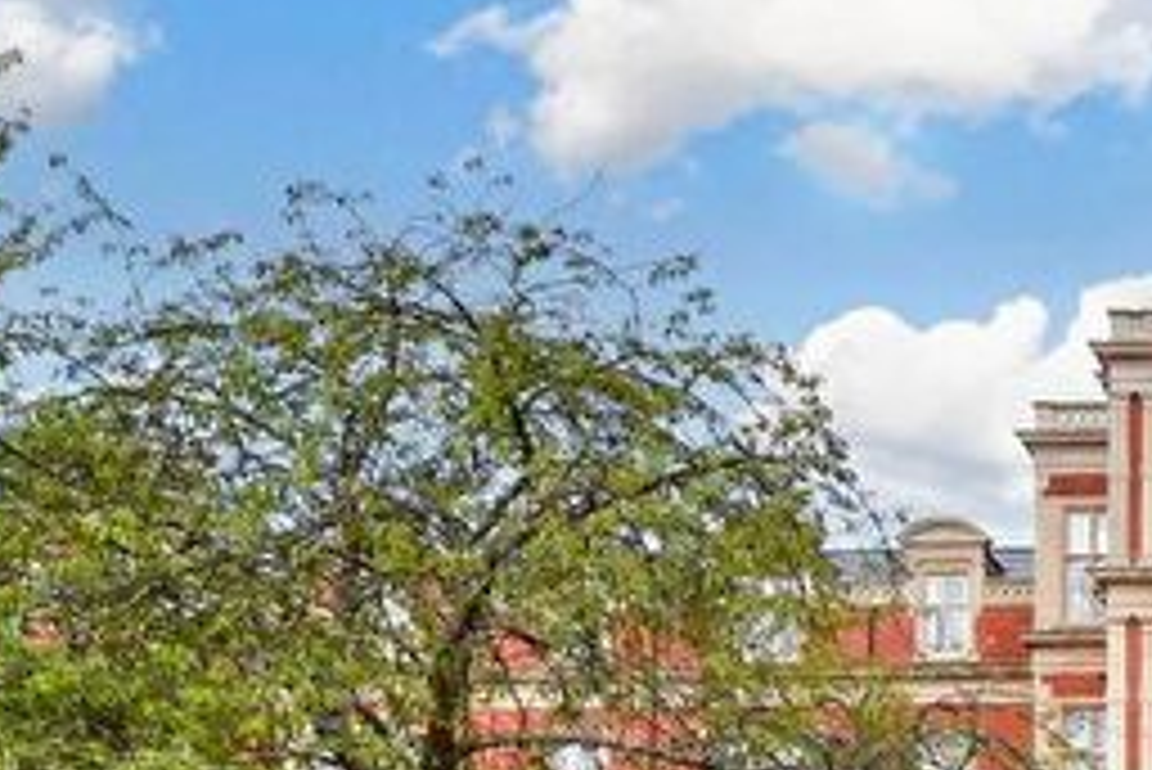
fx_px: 1313
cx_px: 1508
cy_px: 673
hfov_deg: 33.8
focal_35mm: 41
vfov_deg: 31.4
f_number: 8
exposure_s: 1/640
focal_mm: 10
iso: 400
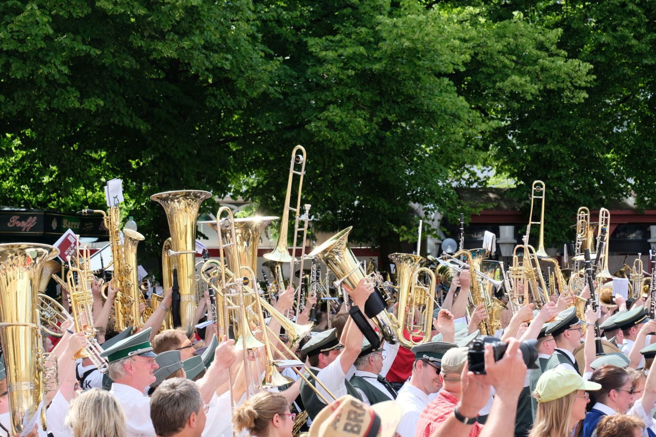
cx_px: 328
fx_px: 1457
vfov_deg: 17.1
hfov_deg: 25.4
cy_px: 218
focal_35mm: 80
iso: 400
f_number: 5.6
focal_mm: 53
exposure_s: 1/340
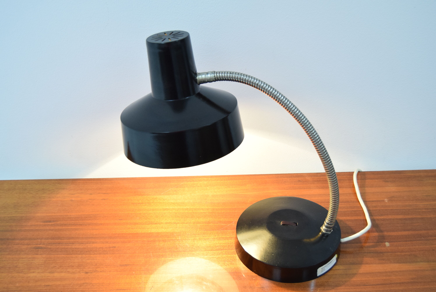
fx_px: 582
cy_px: 146
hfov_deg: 41.1
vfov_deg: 28.1
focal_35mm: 48
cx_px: 218
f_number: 4.5
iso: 1600
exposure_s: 1/80
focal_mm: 32
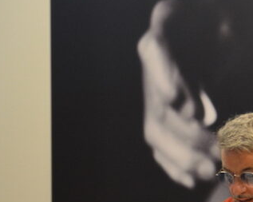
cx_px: 293
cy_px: 199
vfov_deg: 5.4
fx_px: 2138
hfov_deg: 6.7
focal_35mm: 286
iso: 800
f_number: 5.6
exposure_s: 1/15
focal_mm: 55
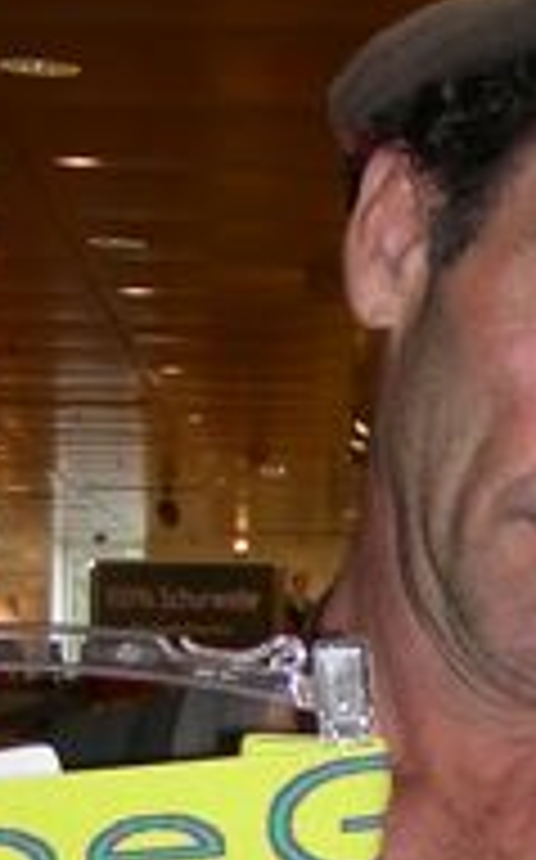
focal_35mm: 135
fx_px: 3162
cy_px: 1013
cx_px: 658
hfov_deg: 9.5
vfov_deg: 15.0
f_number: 3.5
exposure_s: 1/60.1
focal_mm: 6.3
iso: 50
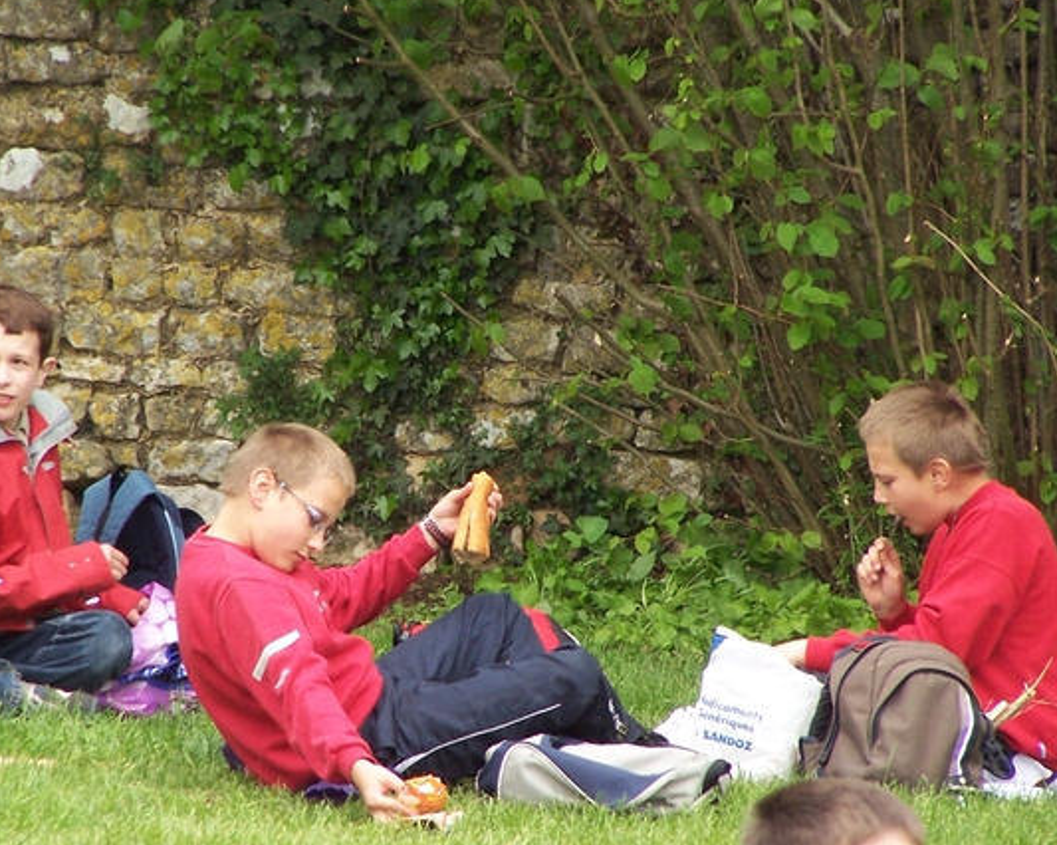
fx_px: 14979
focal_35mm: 479
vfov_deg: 3.2
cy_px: 456
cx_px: 446
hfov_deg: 4.0
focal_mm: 55.9
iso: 140
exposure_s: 1/350
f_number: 3.6
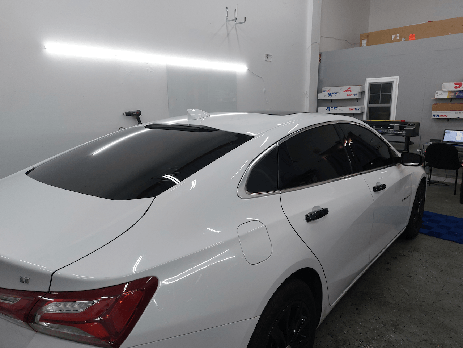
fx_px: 321
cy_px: 174
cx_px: 232
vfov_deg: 56.8
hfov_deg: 71.6
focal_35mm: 24
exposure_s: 1/120
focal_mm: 5.23
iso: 125
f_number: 1.8
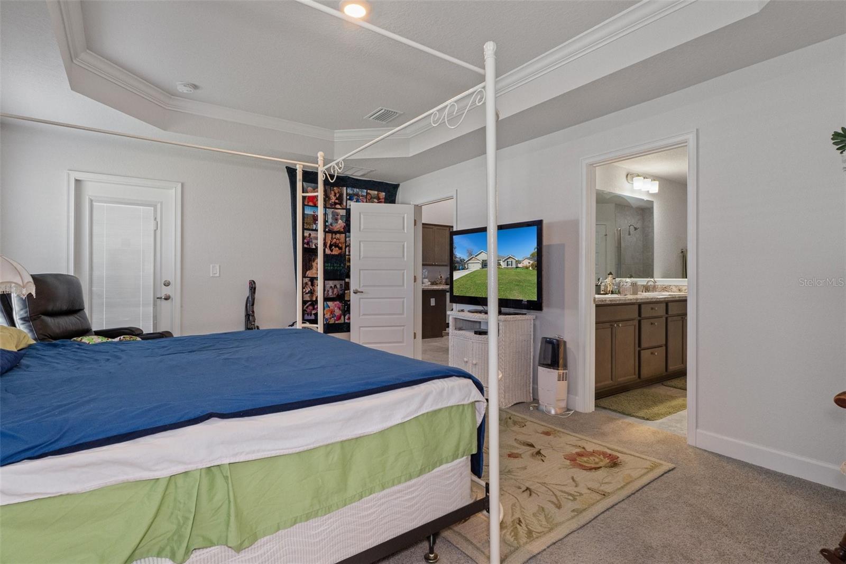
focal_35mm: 18
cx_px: 423
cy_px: 282
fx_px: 423
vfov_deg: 67.4
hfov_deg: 90.0
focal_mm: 12
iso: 1000
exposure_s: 1/6
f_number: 8
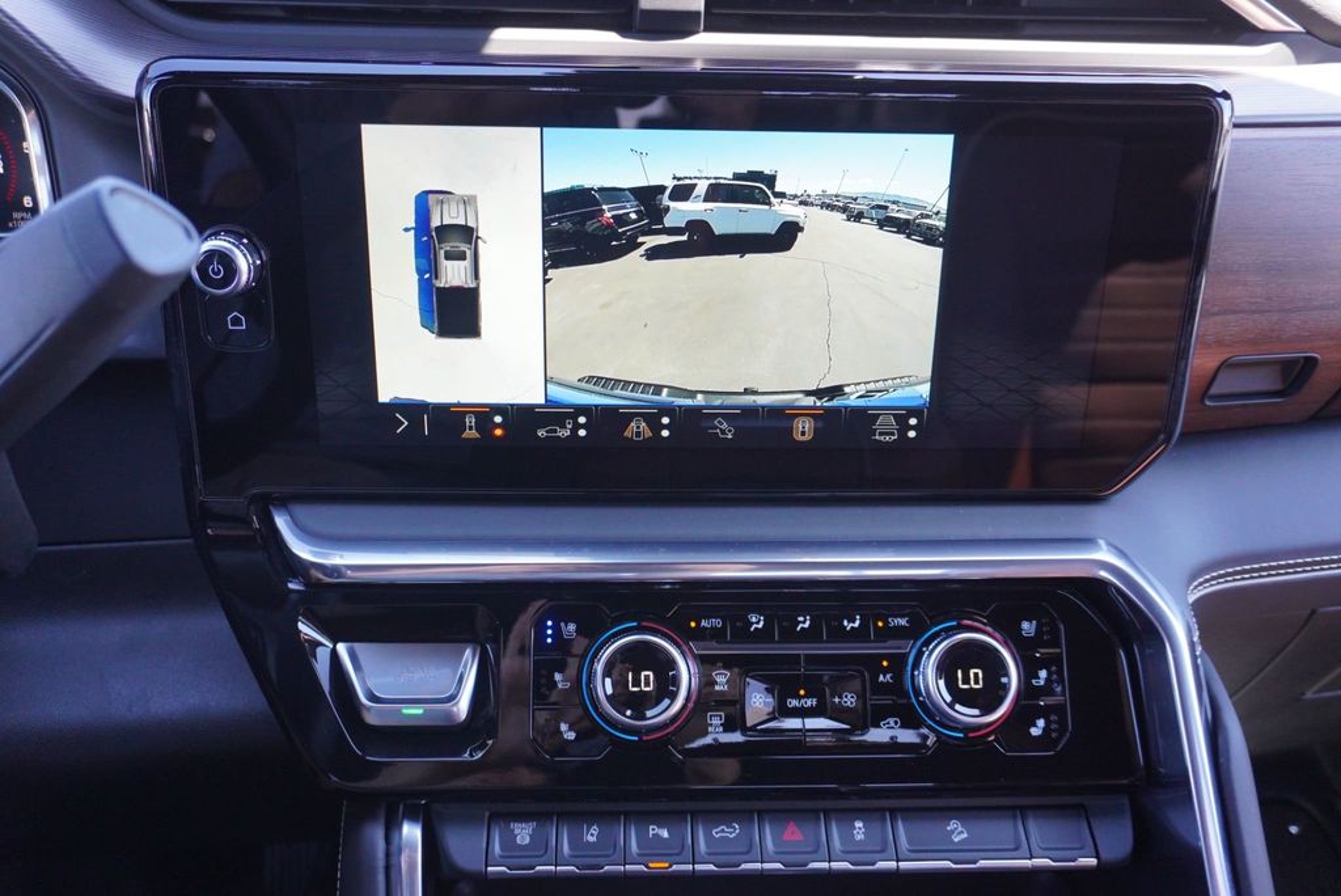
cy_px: 448
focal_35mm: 30
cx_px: 670
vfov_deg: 43.7
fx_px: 1118
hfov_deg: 61.9
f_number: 4
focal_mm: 20
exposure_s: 1/320
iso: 1600
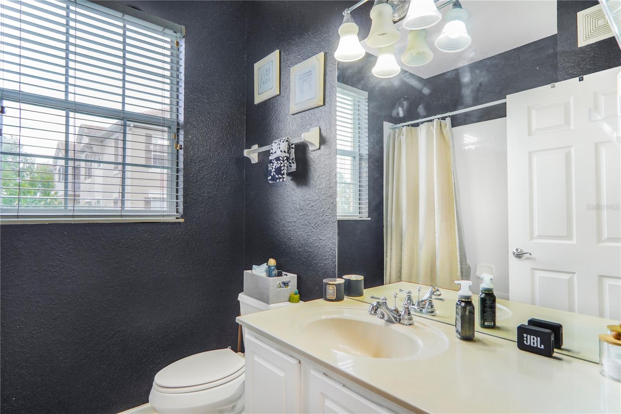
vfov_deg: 67.4
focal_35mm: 18
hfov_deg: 90.0
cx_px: 310
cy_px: 207
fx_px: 310
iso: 400
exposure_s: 1/80
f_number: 3.2
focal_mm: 12
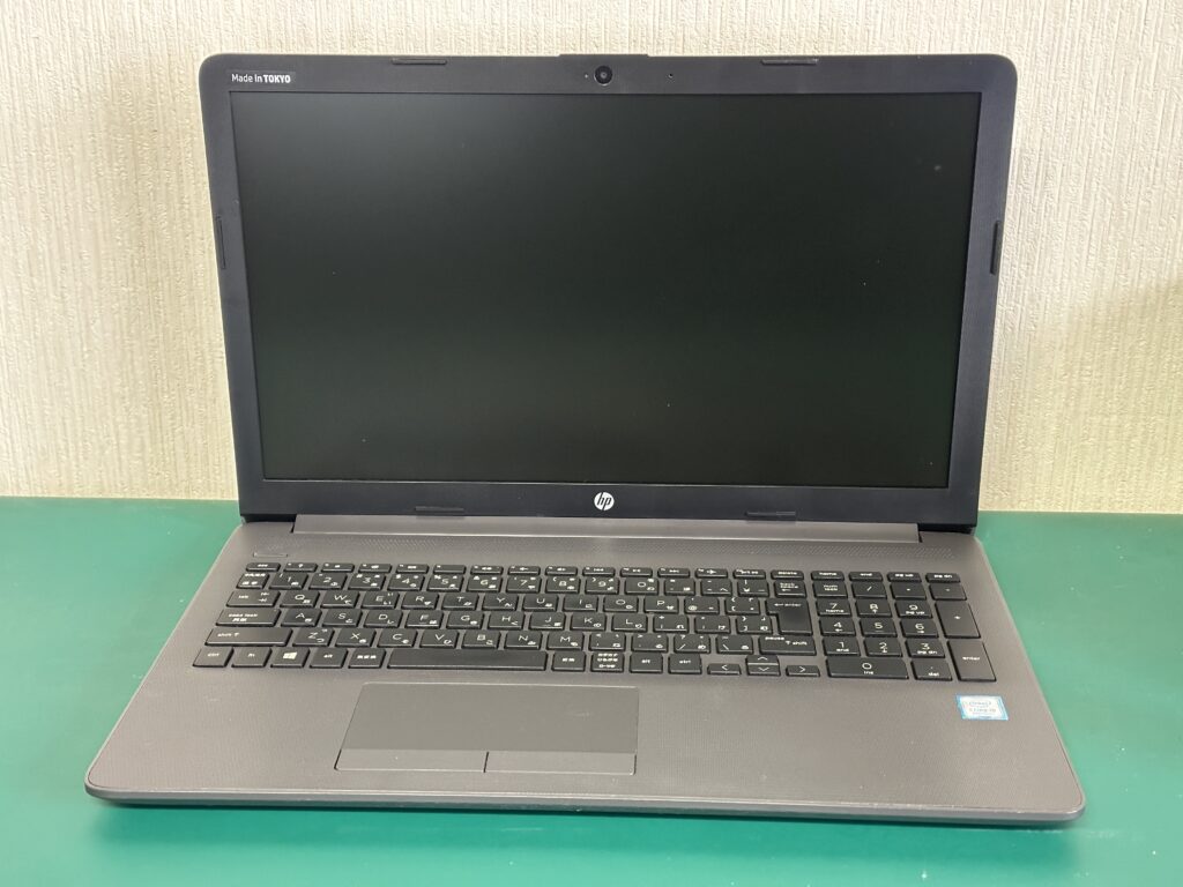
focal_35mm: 48
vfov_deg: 30.3
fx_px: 1640
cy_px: 444
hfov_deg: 39.7
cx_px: 592
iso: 500
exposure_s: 1/25
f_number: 1.78
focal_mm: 6.86
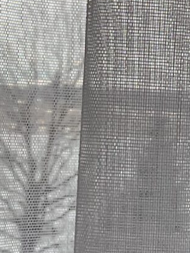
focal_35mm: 181
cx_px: 107
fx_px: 1323
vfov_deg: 10.9
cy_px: 199
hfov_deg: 8.2
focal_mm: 3
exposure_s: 1/160
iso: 16
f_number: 1.8
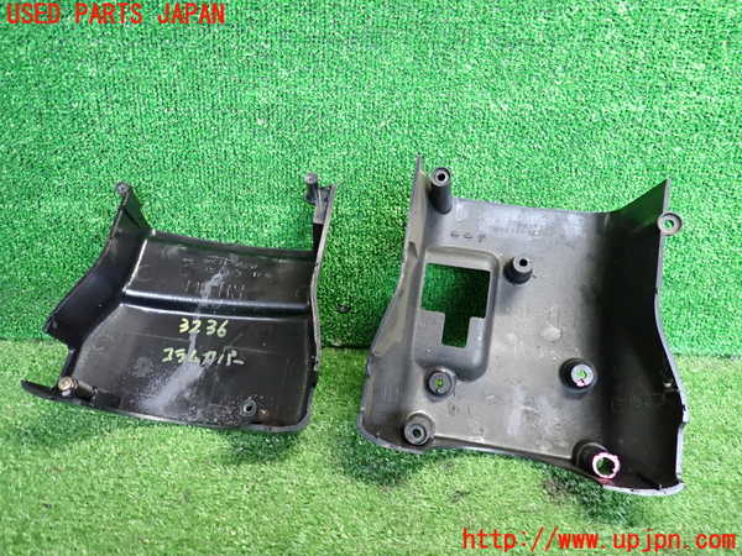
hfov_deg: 69.4
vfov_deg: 54.9
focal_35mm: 25
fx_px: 536
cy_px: 278
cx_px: 371
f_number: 2
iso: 800
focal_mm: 4.5
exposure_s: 1/30
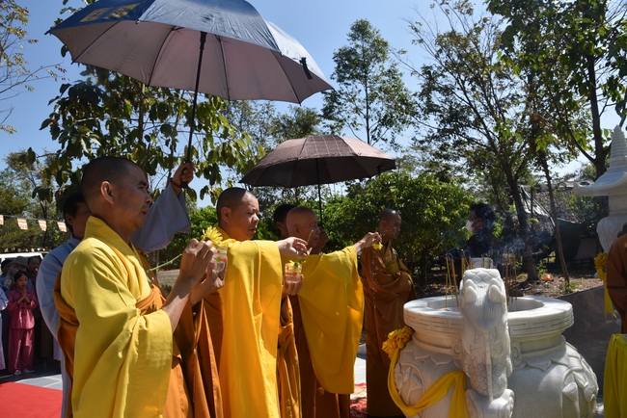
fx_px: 418
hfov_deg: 73.7
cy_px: 209
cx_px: 314
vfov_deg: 53.2
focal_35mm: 24
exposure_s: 1/320
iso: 200
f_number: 9
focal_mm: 24
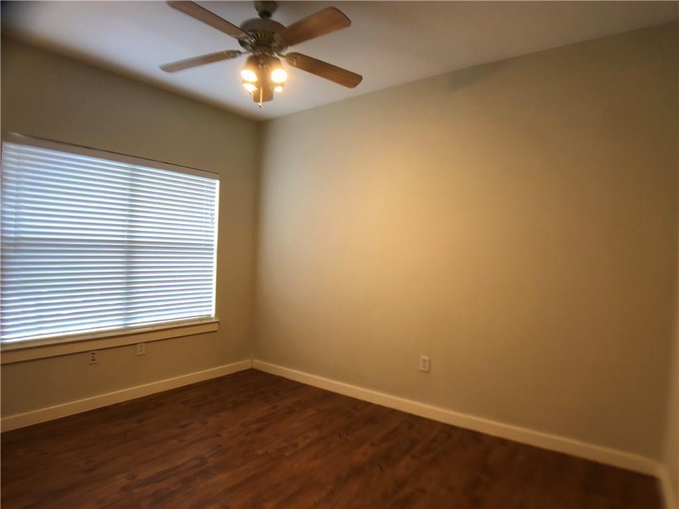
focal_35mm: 28
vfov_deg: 49.7
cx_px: 340
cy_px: 254
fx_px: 549
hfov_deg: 63.4
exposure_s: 1/20
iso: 40
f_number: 1.8
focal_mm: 4
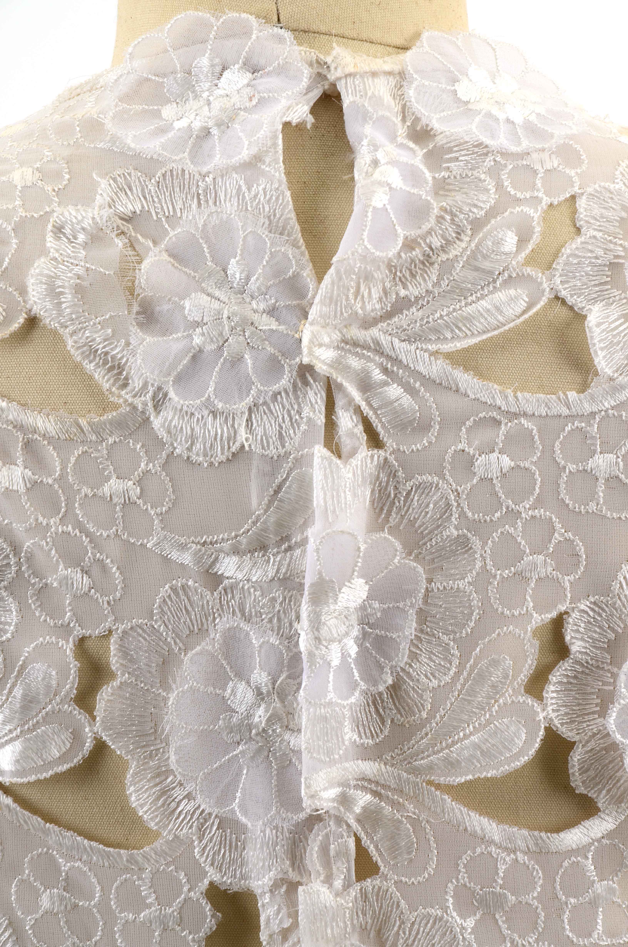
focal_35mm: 158
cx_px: 314
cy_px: 474
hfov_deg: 8.7
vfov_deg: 13.1
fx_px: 4140
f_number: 13
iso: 200
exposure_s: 1/160
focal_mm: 105
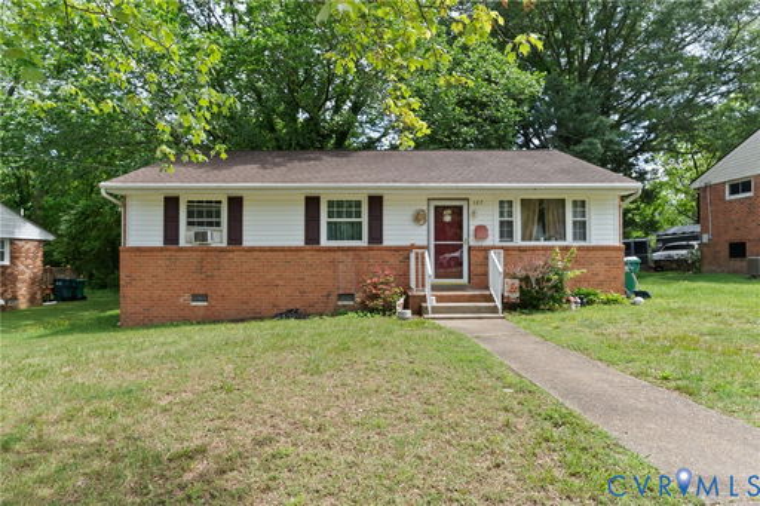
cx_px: 380
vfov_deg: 61.9
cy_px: 253
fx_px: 422
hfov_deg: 84.0
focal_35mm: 20
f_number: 8
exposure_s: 1/50
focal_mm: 20
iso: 100
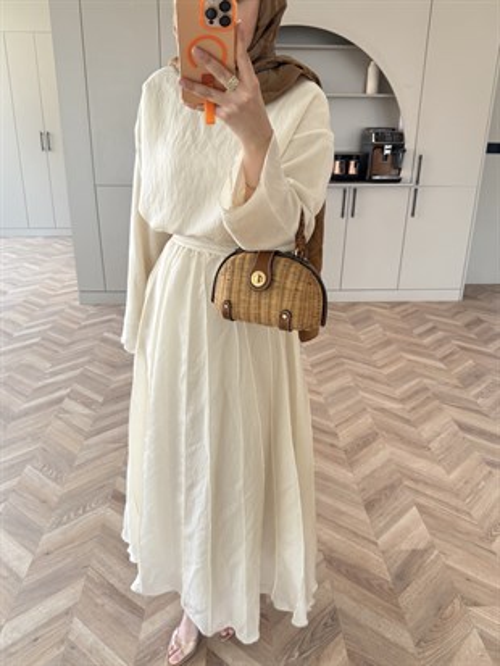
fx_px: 462
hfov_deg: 56.8
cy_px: 333
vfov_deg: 71.6
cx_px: 250
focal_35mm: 24
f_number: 1.78
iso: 125
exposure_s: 1/121
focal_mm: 6.76
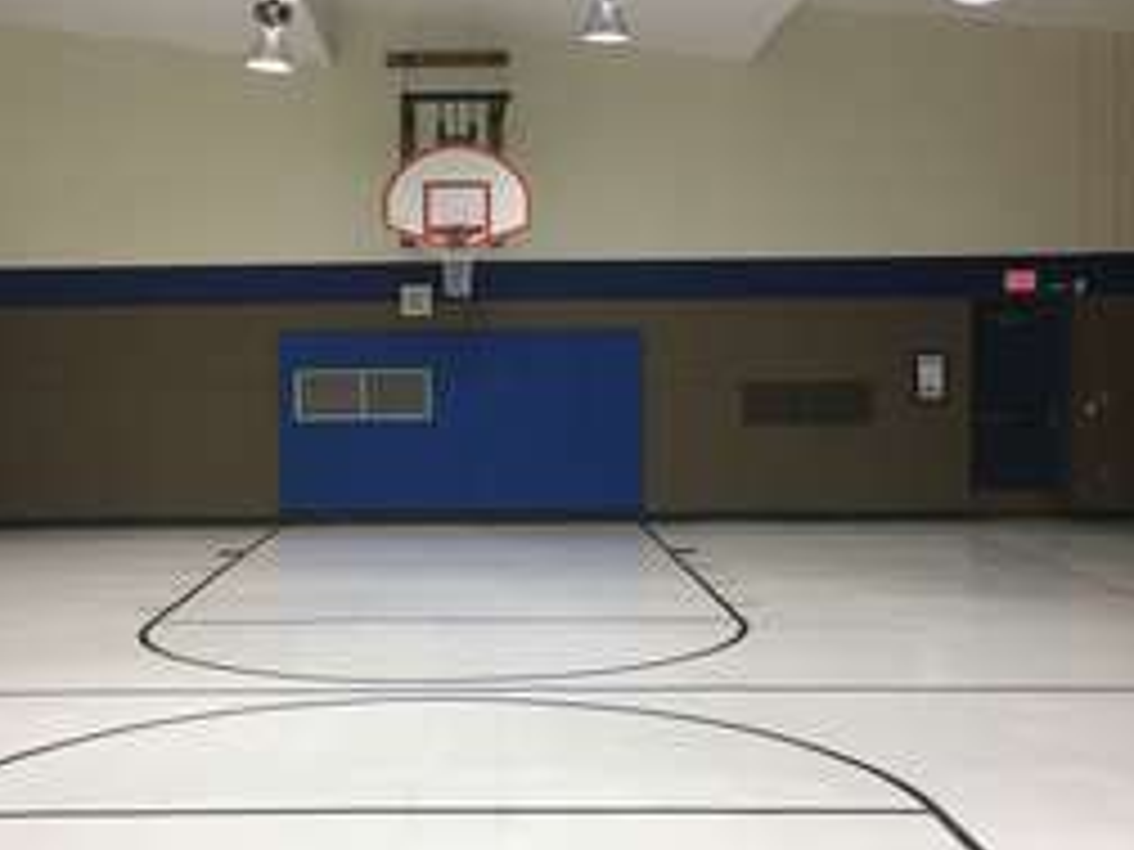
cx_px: 459
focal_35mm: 46
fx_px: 1507
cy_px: 418
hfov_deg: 41.1
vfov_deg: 31.5
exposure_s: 1/30
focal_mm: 4.15
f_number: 2.2
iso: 25
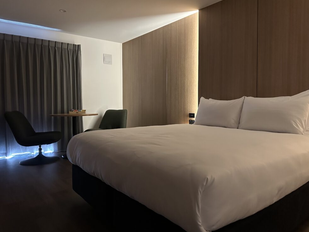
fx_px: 223
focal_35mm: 25
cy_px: 114
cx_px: 151
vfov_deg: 54.9
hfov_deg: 69.4
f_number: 1.78
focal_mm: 6.86
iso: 1000
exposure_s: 1/43
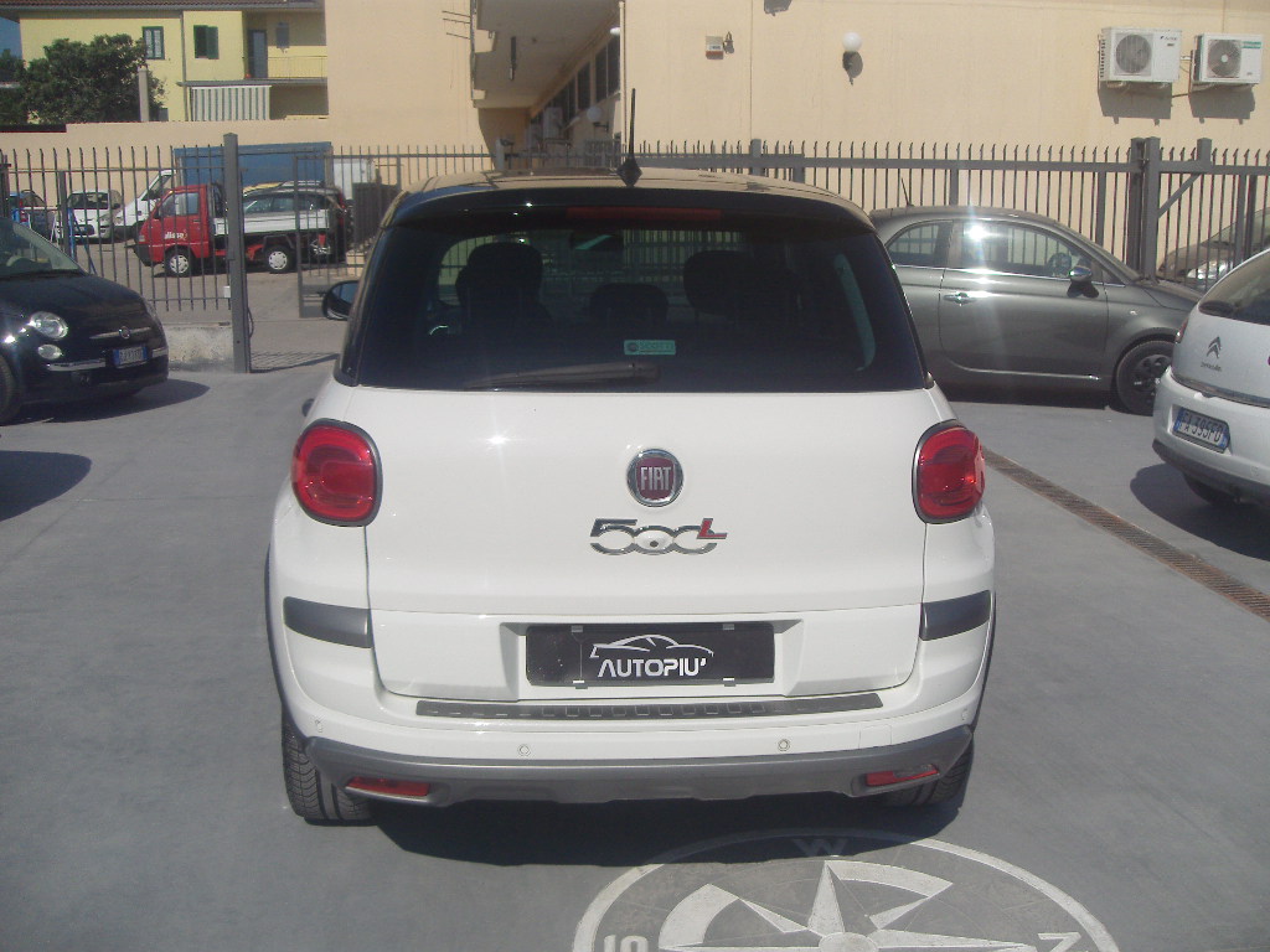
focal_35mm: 37
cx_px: 635
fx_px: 1357
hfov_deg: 50.1
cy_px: 476
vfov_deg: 38.7
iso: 80
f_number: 7
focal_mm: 6.2
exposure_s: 1/800
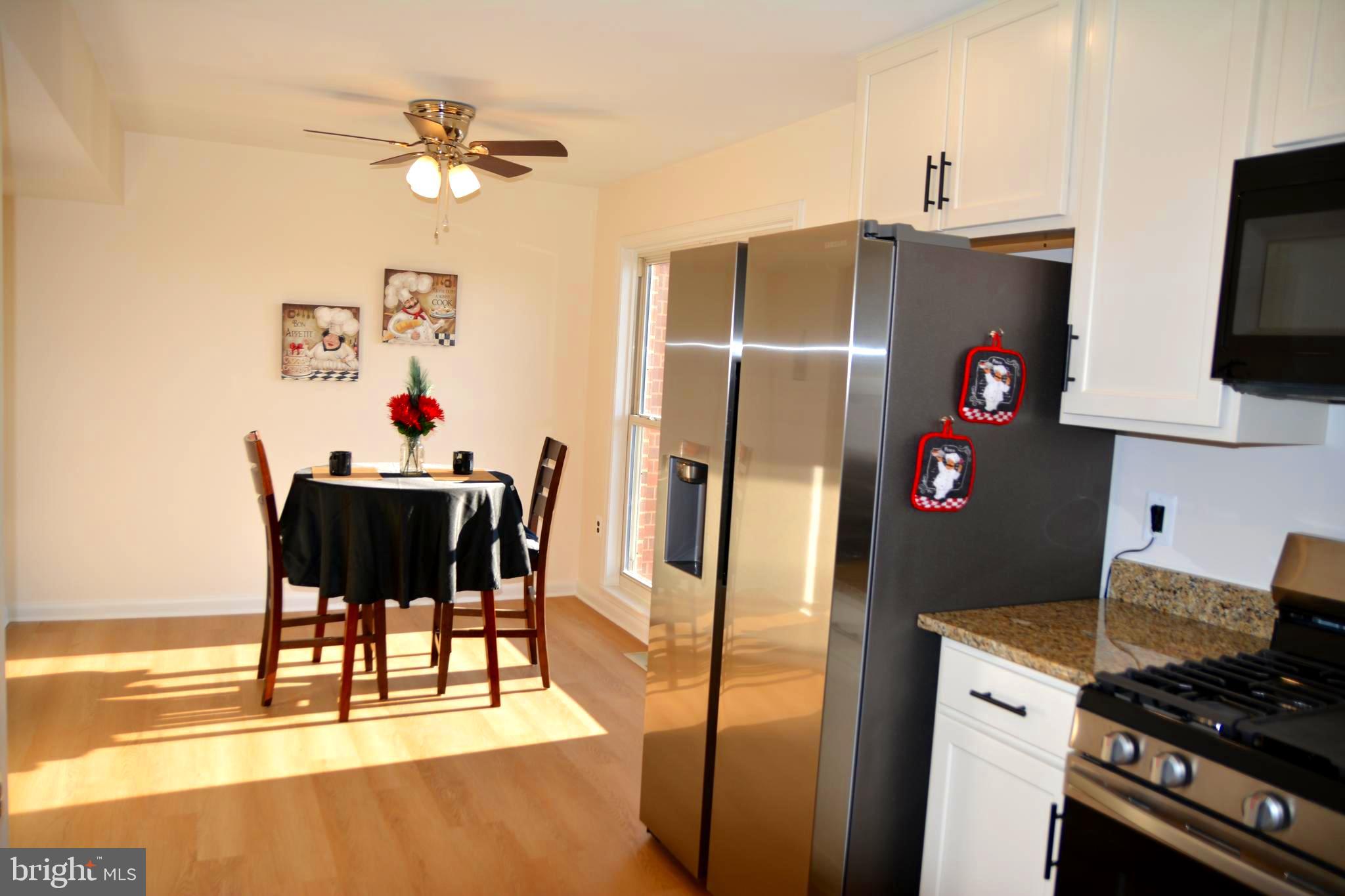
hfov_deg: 70.4
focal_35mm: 26
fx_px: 953
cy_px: 448
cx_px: 672
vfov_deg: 50.4
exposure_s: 1/200
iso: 100
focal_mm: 17
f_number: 3.2
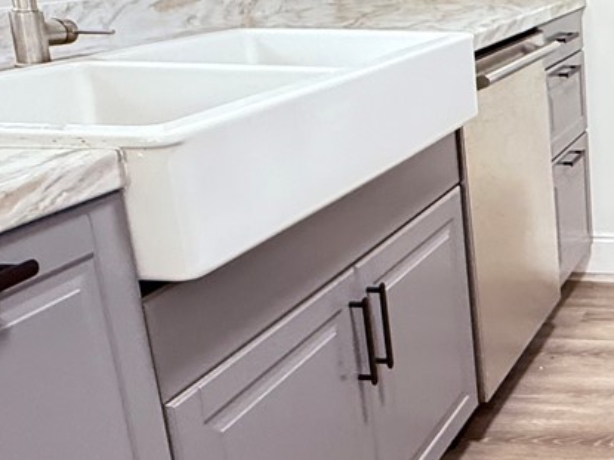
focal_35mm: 54
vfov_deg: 27.0
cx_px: 765
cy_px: 201
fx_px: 958
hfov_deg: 29.7
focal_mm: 2.22
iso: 640
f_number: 2.2
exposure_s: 1/60
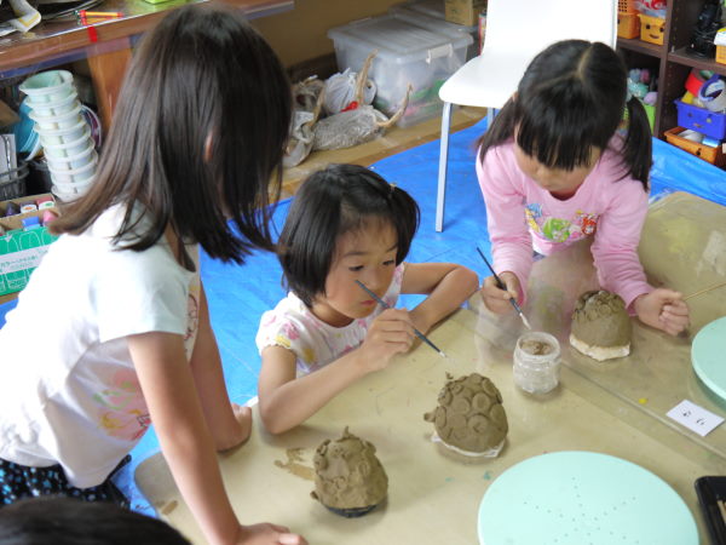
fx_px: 923
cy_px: 272
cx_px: 363
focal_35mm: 44
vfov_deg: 32.9
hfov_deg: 42.9
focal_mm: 22
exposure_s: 1/80
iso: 400
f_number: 4.4
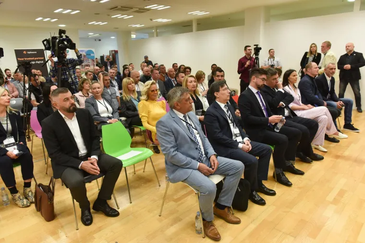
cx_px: 182
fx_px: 243
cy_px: 122
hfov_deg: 73.7
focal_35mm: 24
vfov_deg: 53.2
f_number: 5
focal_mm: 24
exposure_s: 1/100
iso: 1600
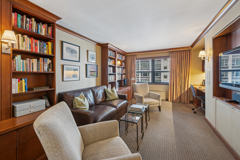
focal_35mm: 15
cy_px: 75
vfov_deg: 77.2
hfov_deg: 100.4
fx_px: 100
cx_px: 116
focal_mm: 14
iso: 400
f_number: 9.5
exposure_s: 1/6
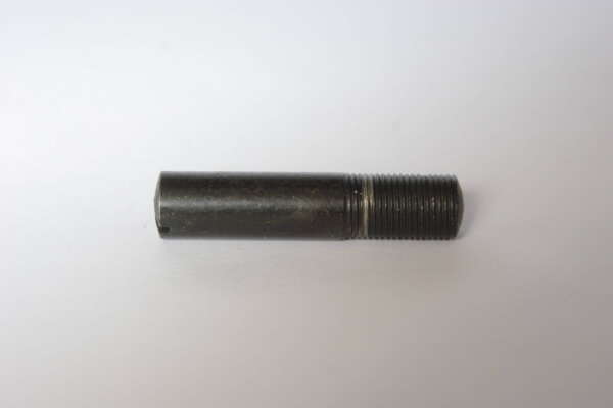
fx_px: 2043
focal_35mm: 120
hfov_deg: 17.1
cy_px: 204
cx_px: 306
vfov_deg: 11.4
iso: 800
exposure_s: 1/60
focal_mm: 80
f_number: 8
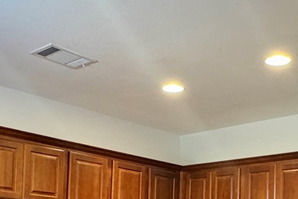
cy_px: 227
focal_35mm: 63
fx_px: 522
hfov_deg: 31.8
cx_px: 167
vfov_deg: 20.5
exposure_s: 1/60
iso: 250
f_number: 2.2
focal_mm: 2.22
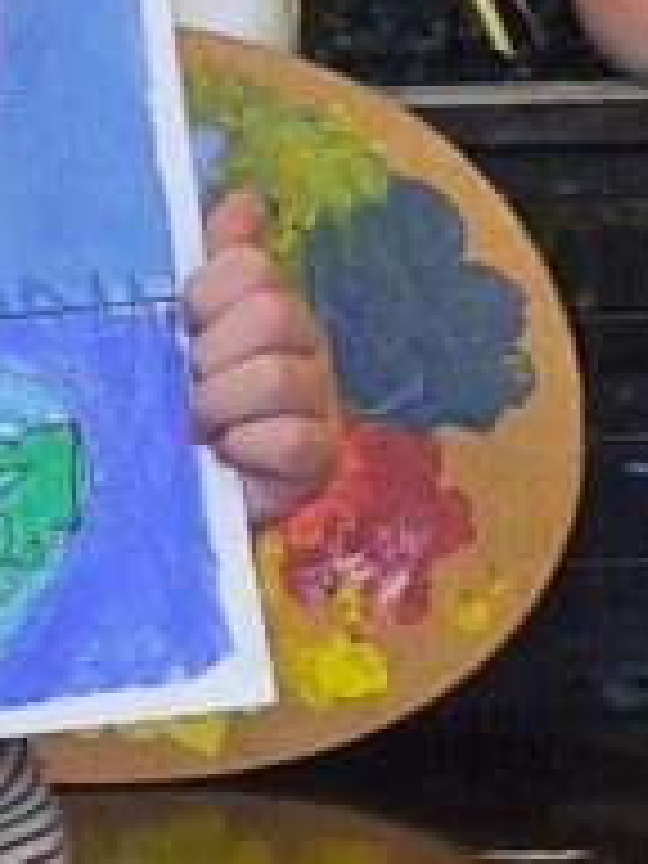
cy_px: 104
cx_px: -374
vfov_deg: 15.0
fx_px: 3245
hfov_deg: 10.9
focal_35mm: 130
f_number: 2
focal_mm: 4.6
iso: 320
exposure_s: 1/25
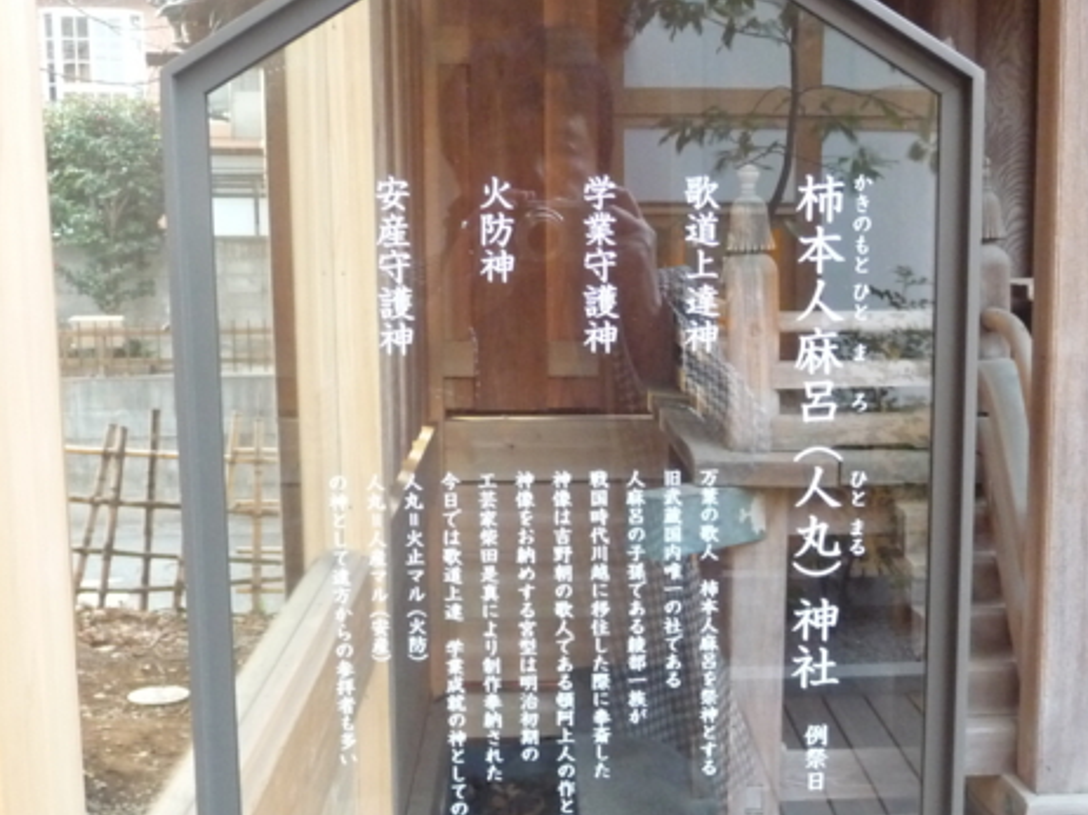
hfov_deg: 36.6
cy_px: 535
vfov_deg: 27.9
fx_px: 1634
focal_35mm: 52
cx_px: 685
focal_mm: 5
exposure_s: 1/10
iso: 400
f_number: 3.4
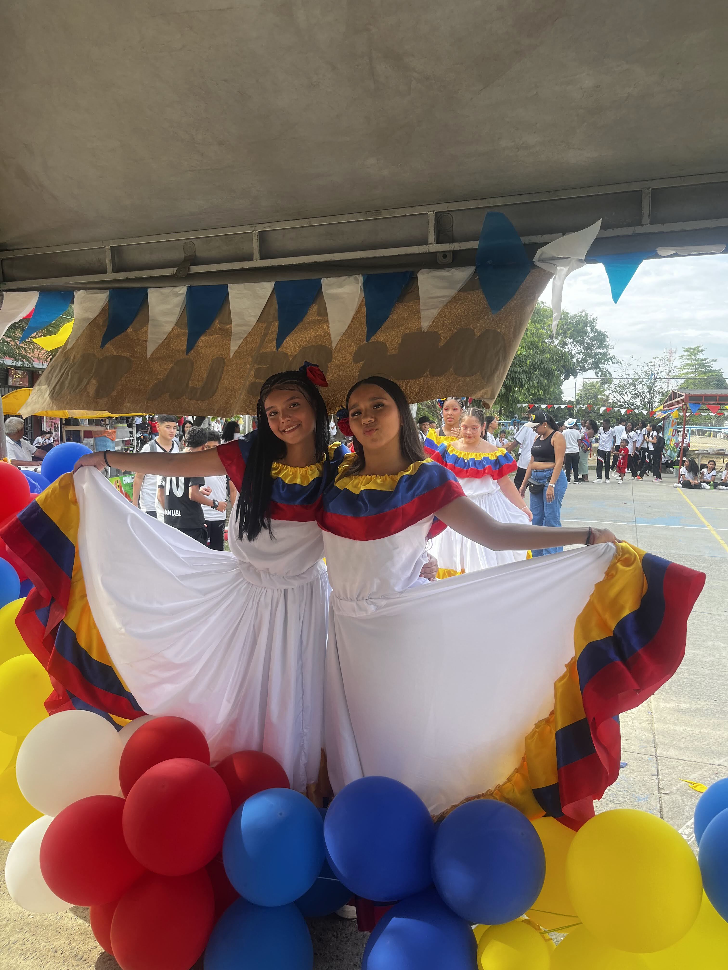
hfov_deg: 53.1
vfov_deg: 67.3
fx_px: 729
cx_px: 364
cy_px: 485
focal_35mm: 26
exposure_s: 1/328
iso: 50
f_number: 1.6
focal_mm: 5.1
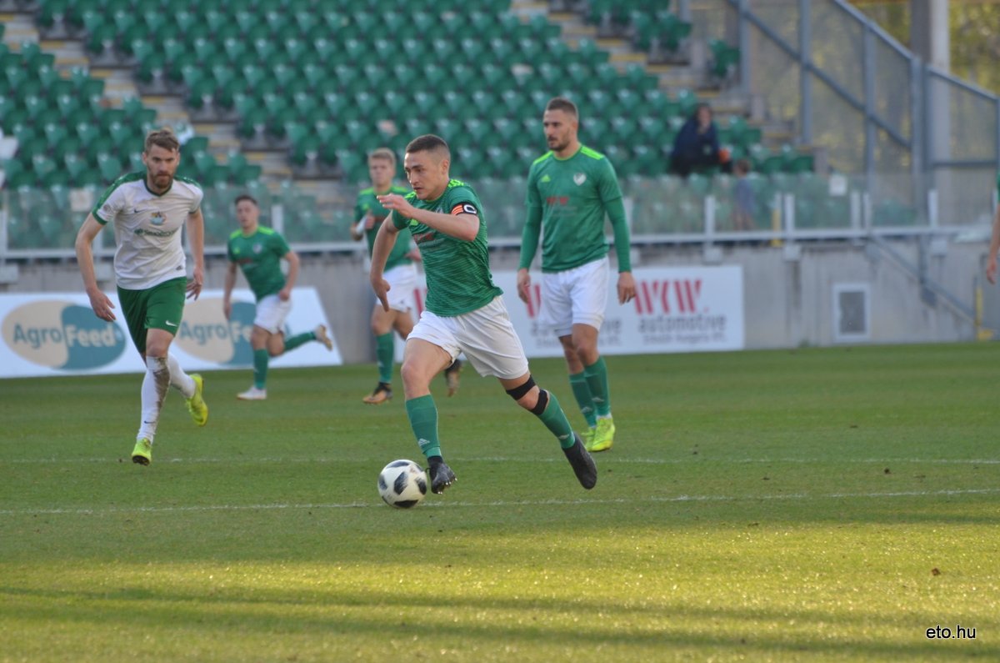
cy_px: 332
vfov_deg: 3.7
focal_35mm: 375
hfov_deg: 5.5
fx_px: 10396
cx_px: 500
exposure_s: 1/500
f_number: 5.6
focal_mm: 250
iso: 320
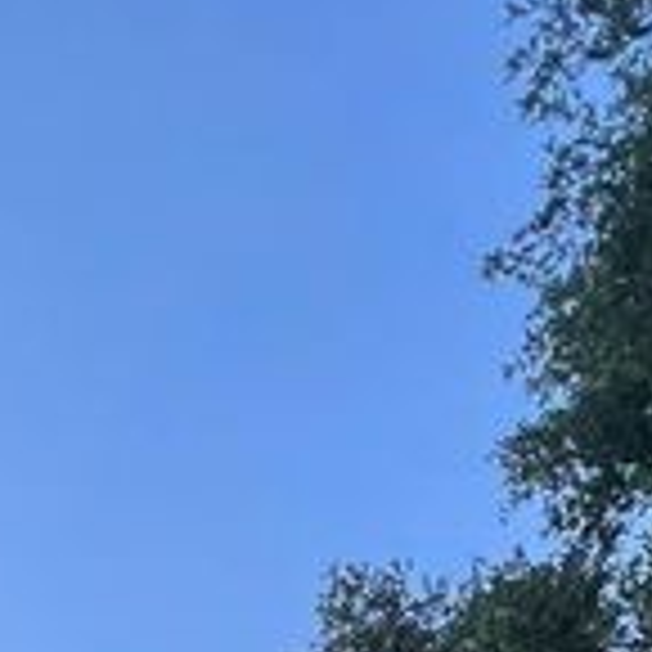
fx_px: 1129
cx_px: 67
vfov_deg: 20.3
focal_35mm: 53
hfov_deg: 30.8
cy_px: 1230
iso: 250
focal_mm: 1.57
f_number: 1.8
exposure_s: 1/60
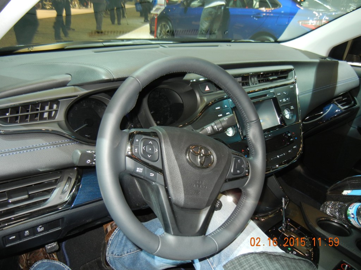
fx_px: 313
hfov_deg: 60.0
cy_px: 135
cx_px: 180
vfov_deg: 46.8
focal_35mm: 30
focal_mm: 5.4
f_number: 3.5
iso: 200
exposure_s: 1/30
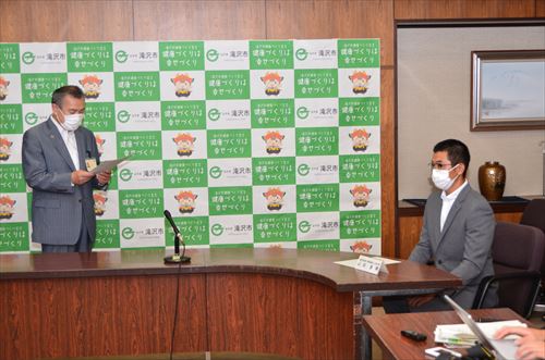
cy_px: 180
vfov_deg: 24.9
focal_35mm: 54
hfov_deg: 36.9
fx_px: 816
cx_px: 272
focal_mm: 36
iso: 500
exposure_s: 1/200
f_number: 4.2
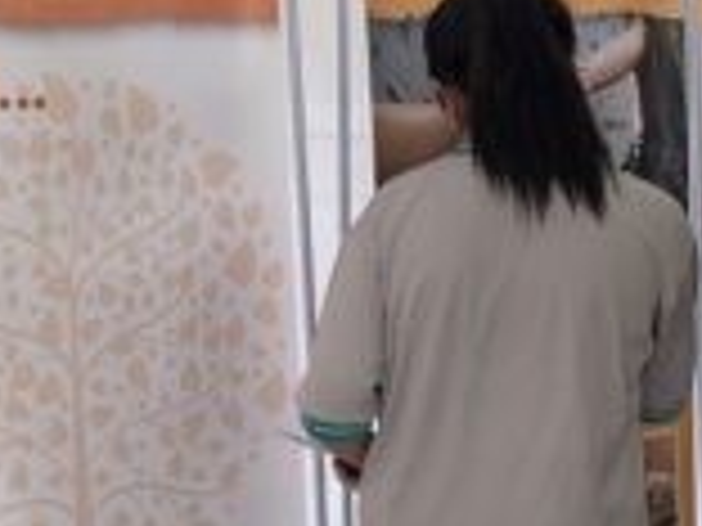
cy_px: 432
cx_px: 302
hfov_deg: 19.6
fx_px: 2028
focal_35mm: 100
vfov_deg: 14.7
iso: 40
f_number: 1.8
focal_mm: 4.25
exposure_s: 1/122
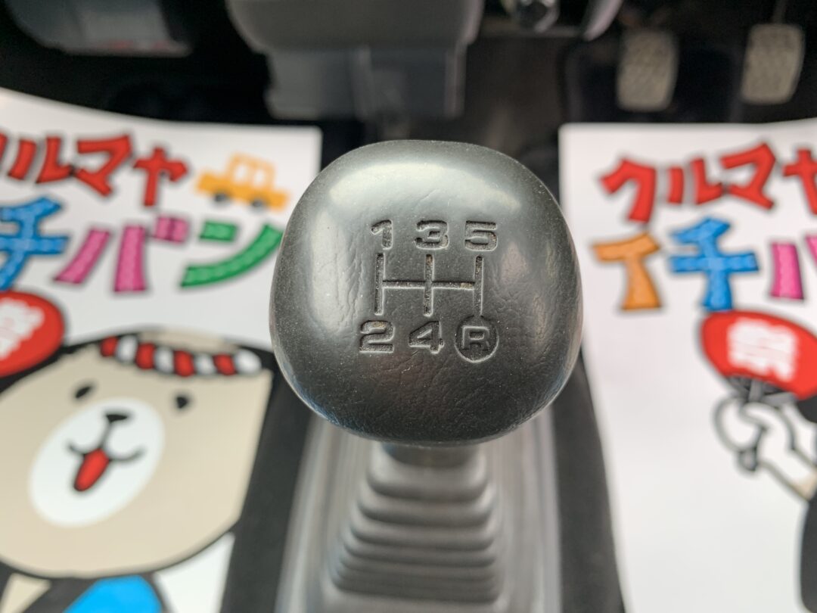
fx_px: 614
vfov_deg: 53.1
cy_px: 306
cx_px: 408
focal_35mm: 26
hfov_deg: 67.3
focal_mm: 4.25
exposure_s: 1/121
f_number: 1.8
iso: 100
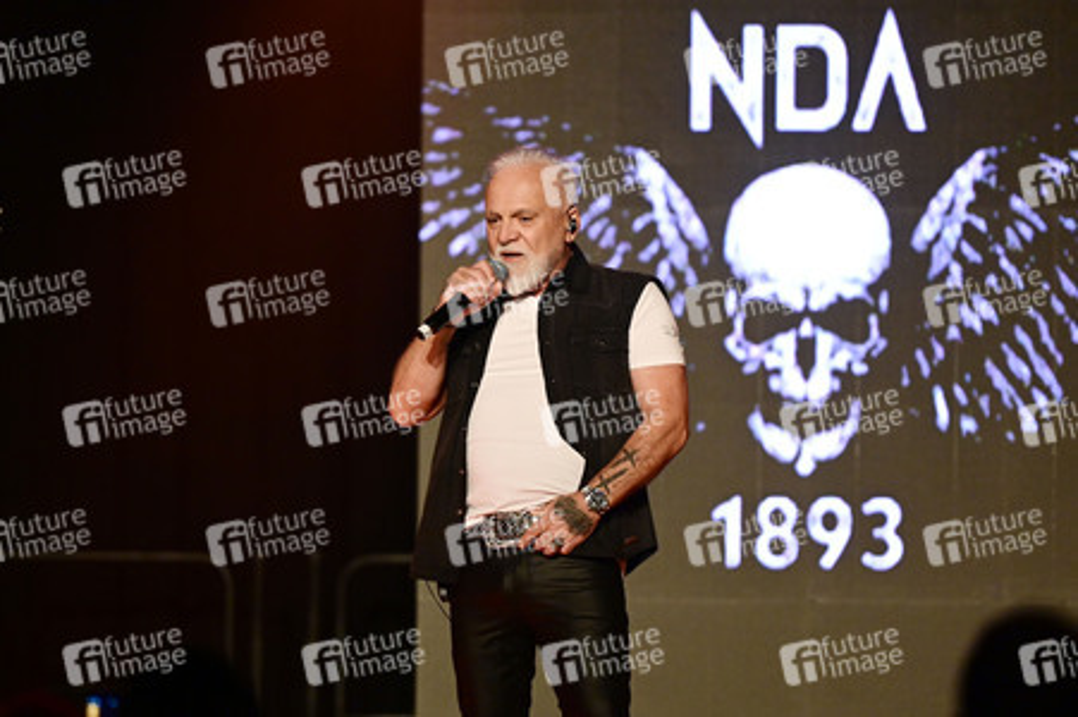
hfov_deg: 10.3
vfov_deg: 6.9
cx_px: 539
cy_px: 358
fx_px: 5984
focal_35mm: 200
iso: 4500
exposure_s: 1/320
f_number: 2.8
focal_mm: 200
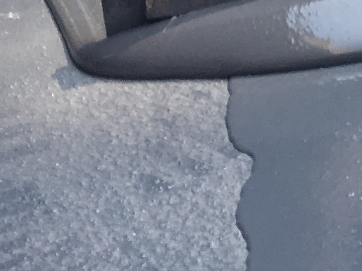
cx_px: 811
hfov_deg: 10.8
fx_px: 1673
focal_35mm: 160
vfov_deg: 8.8
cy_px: -263
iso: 25
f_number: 2.2
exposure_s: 1/295
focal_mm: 4.15
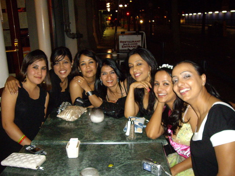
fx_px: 258
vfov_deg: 37.7
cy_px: 88
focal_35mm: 38
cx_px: 118
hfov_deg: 49.0
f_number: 2.7
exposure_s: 1/40
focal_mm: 6.2
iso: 400
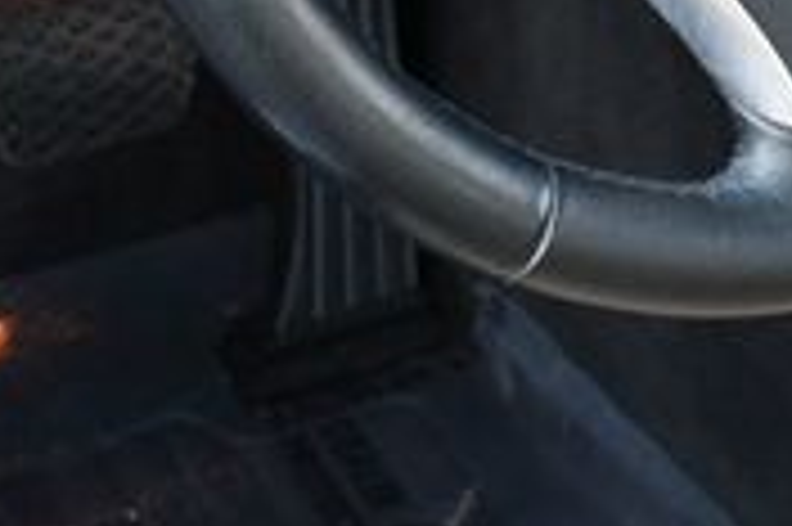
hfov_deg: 13.1
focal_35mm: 153
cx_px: 958
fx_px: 3363
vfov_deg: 8.6
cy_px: -418
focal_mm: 21
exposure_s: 1/125
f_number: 3.8
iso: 800
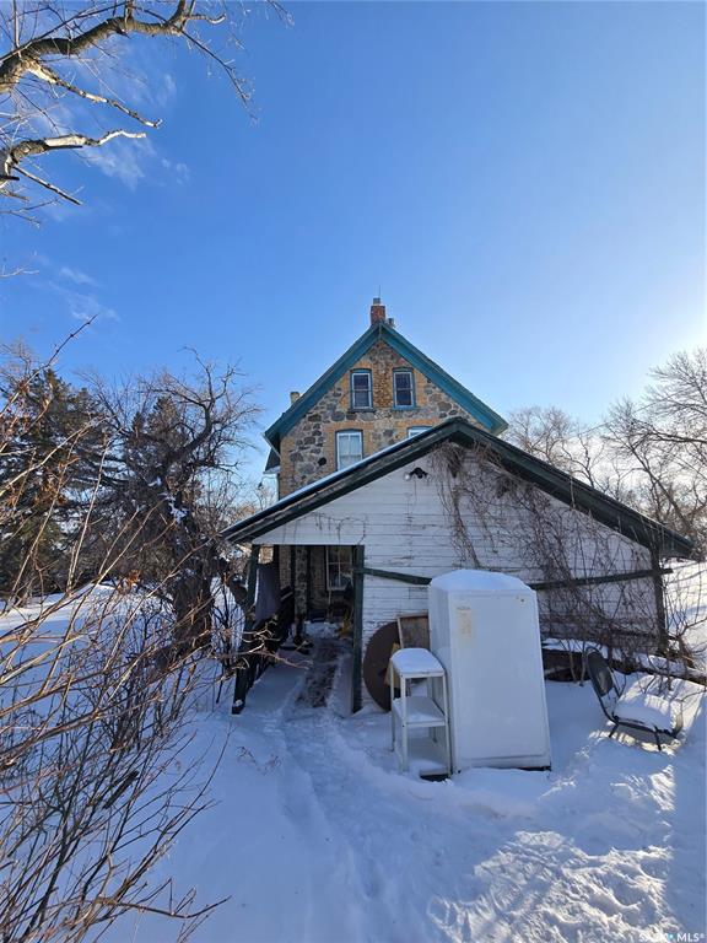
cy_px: 472
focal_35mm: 13
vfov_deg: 106.2
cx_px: 354
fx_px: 354
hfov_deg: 89.9
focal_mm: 2.2
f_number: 2.2
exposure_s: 1/2163
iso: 50
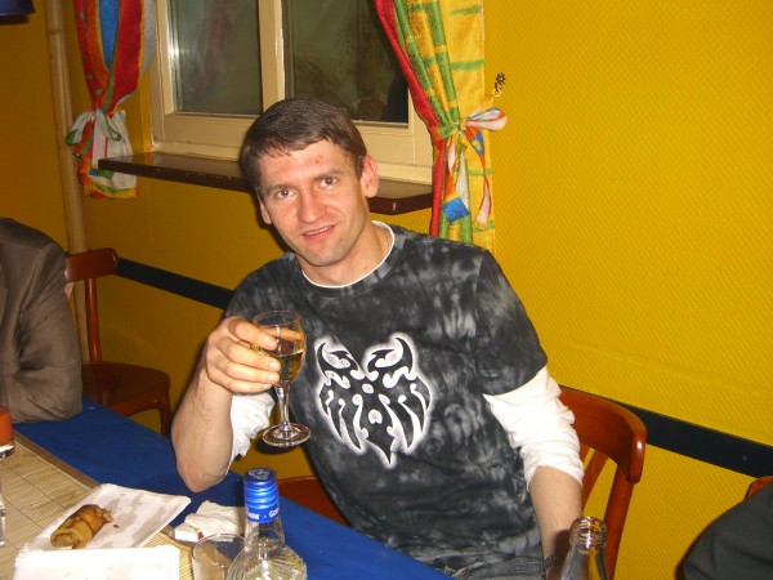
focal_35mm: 38
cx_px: 386
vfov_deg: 37.7
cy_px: 290
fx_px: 849
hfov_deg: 49.0
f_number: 2.8
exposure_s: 1/60
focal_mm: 7.9
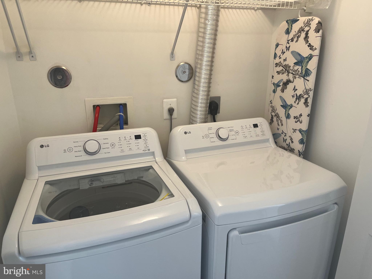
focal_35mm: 26
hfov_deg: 67.3
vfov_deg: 53.1
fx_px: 279
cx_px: 186
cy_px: 140
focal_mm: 5.1
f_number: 1.6
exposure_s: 1/60
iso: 80
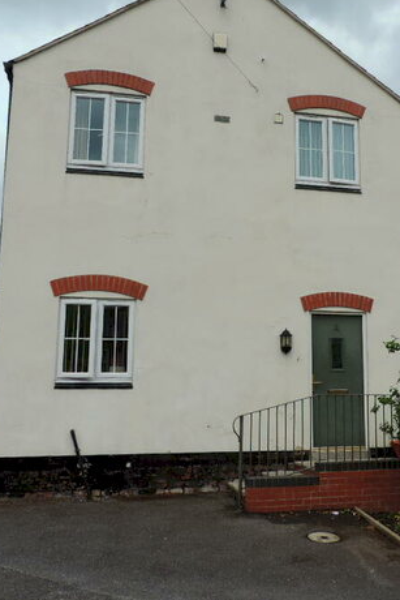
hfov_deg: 34.7
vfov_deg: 50.6
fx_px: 633
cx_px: 272
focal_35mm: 38
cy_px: 273
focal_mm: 4.3
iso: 80
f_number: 3
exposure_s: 1/1250
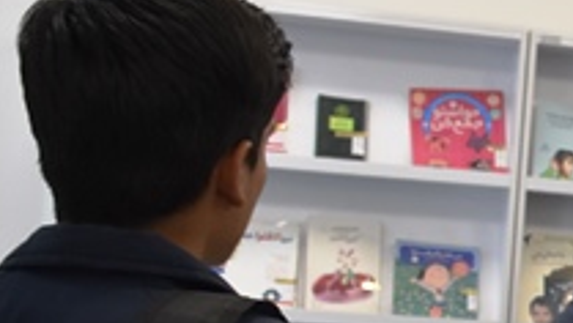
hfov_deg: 15.9
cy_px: 297
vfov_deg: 10.1
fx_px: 1825
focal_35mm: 120
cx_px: 940
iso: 800
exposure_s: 1/125
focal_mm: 20
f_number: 5.6
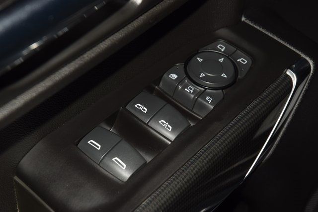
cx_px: 159
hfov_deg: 19.5
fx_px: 928
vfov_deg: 13.0
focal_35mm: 105
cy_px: 106
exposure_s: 1/125
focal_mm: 70
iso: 100
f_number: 8
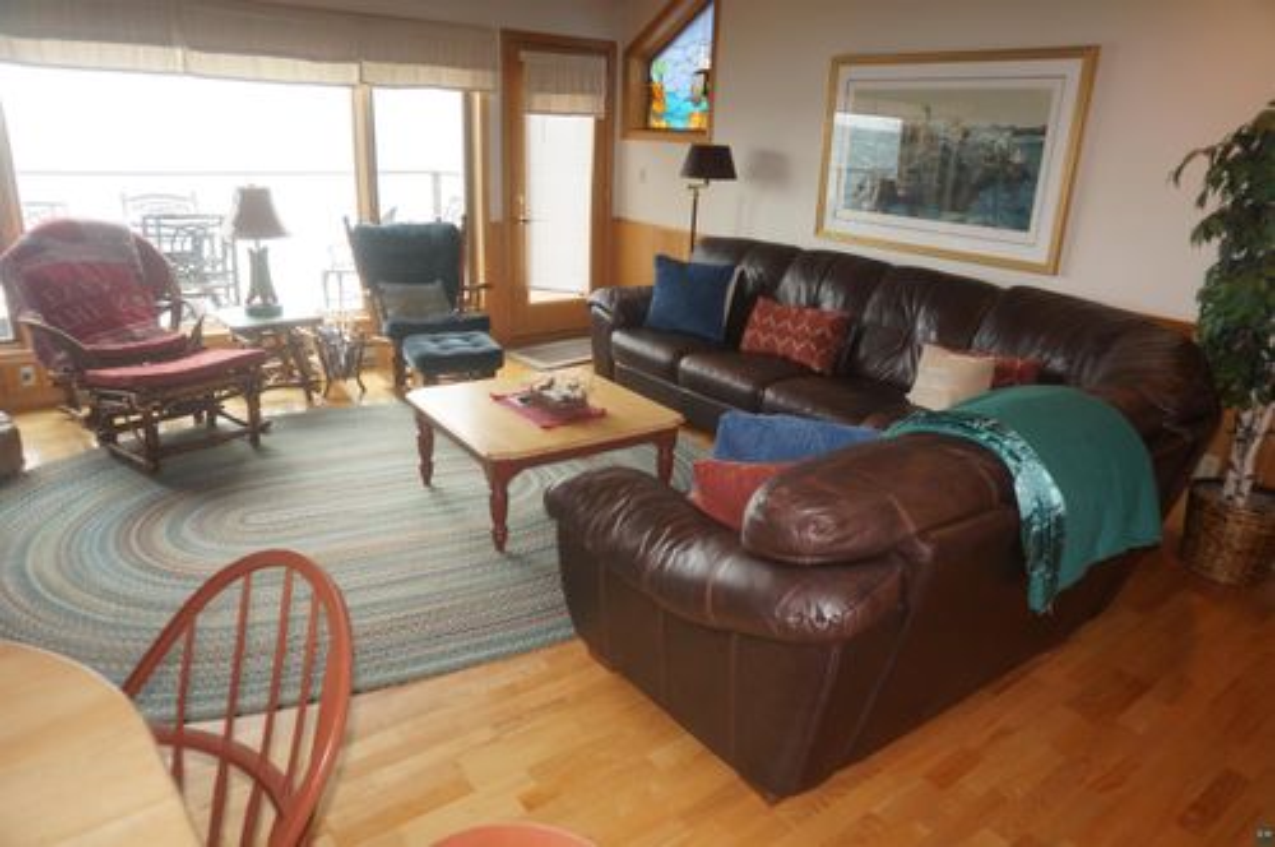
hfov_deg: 73.8
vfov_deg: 53.0
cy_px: 424
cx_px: 638
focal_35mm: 24
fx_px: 849
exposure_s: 1/60
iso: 200
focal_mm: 16
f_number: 4
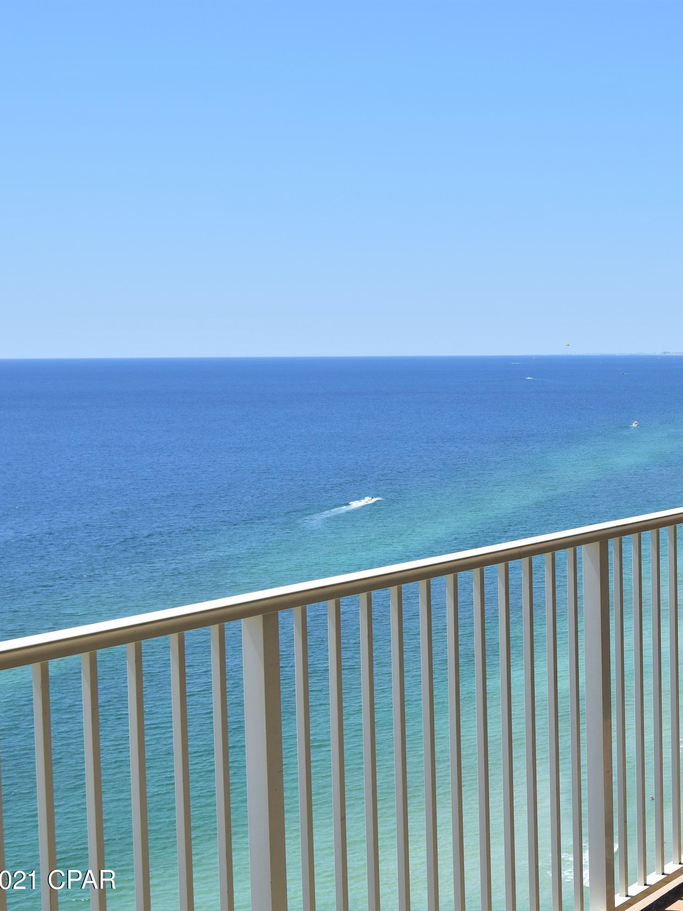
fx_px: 1842
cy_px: 460
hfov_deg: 20.5
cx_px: 653
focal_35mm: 70
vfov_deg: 27.8
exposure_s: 1/500
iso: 200
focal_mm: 32
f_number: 11
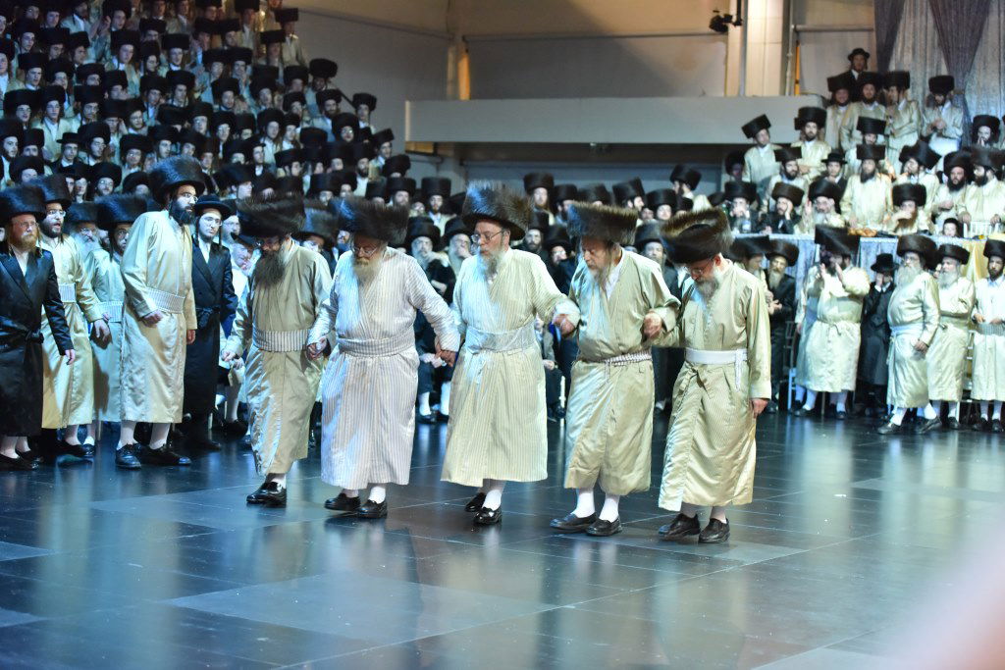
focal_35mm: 70
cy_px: 335
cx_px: 502
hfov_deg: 28.8
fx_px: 1954
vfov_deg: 19.5
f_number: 2.8
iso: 2500
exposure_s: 1/100
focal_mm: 70
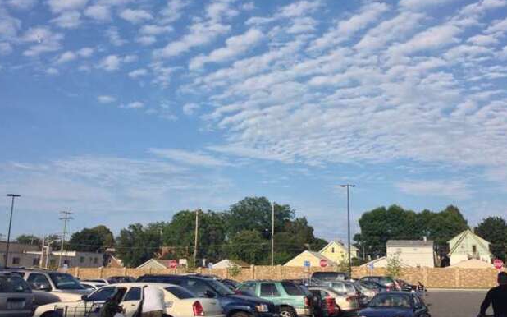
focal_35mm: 48
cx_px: 295
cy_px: 105
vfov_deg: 26.7
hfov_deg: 41.7
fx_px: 663
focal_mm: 4.28
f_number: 2.4
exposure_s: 1/1905
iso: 50
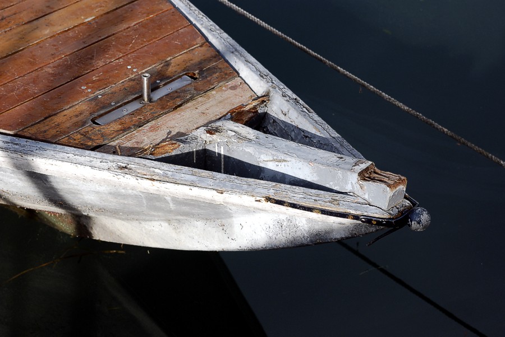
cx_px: 252
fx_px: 1474
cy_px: 168
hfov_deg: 19.4
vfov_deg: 13.1
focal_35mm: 105
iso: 320
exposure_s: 1/640
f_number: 7.1
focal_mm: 70
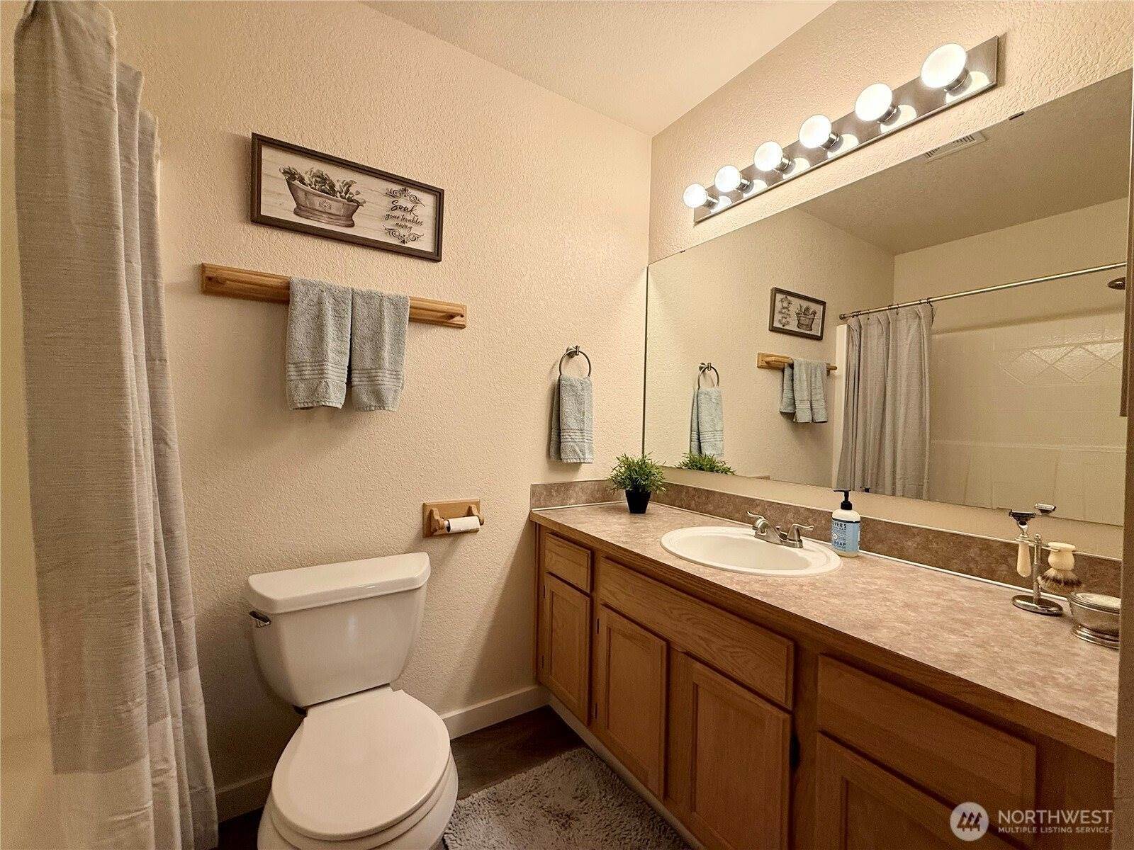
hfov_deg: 102.1
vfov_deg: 85.7
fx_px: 459
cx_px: 567
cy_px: 425
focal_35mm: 14
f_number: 2.2
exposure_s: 1/120
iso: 125
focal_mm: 2.22
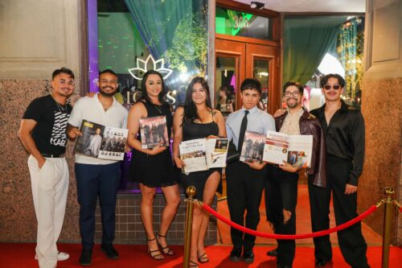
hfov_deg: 51.9
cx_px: 201
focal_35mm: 37
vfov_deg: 35.9
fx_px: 413
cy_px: 134
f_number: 5
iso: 3200
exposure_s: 1/30
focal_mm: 37
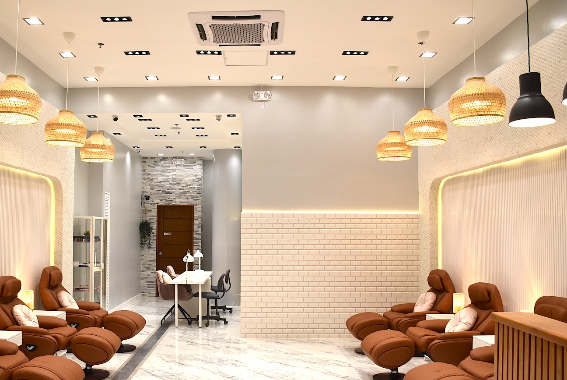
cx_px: 234
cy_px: 213
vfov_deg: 41.1
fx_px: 504
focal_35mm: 32
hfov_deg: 58.3
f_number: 5
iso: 400
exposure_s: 1/125
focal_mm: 18
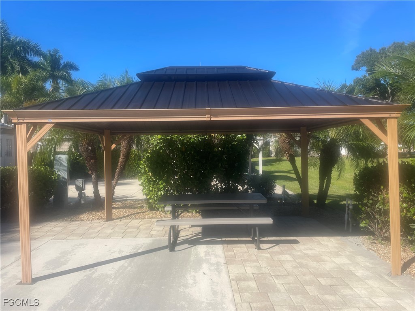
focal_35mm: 26
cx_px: 208
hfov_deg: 67.3
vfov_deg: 53.1
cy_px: 156
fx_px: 312
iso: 32
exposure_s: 1/3300
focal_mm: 4.2
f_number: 1.6
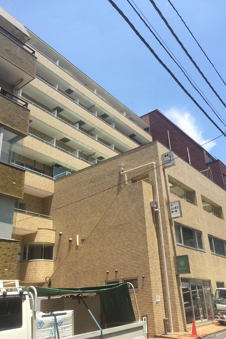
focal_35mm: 31
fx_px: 292
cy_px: 172
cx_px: 121
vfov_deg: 60.3
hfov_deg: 42.3
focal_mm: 4.15
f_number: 2.2
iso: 32
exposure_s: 1/1282
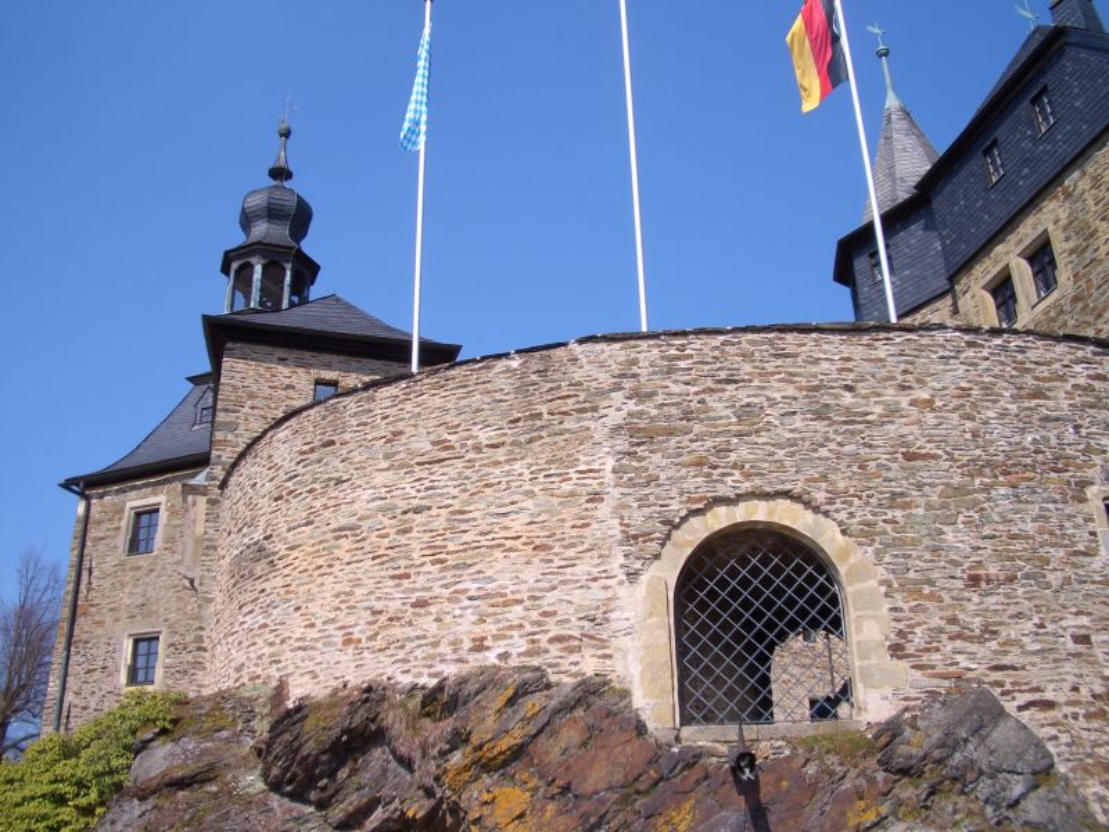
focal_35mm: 35
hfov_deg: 52.6
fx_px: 1121
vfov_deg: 40.7
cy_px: 416
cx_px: 554
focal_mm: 5.8
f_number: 4.3
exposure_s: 1/400
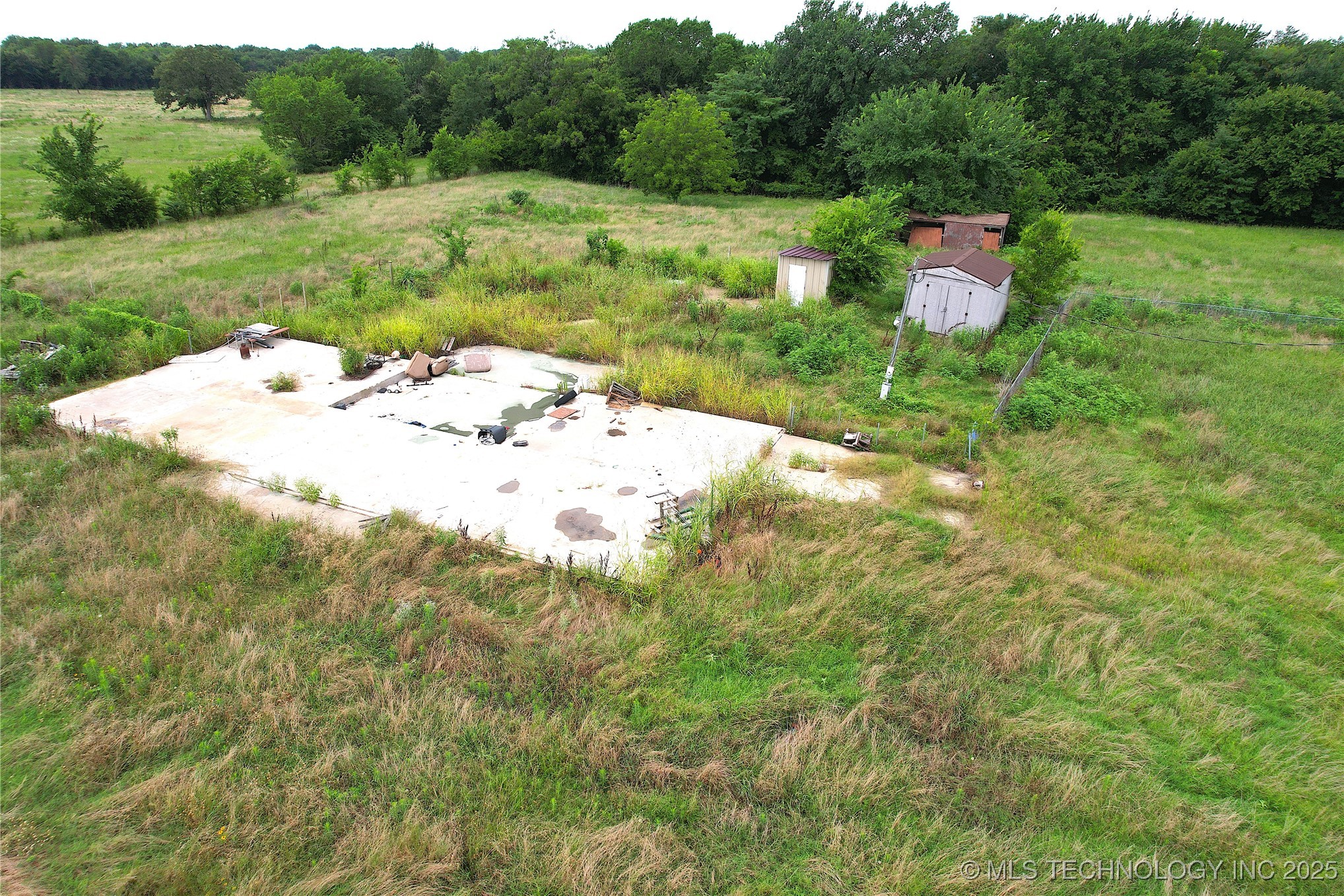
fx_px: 821
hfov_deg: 78.6
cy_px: 448
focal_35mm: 22
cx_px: 672
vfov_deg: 57.2
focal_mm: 8.38
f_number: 2.8
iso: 120
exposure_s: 1/1000
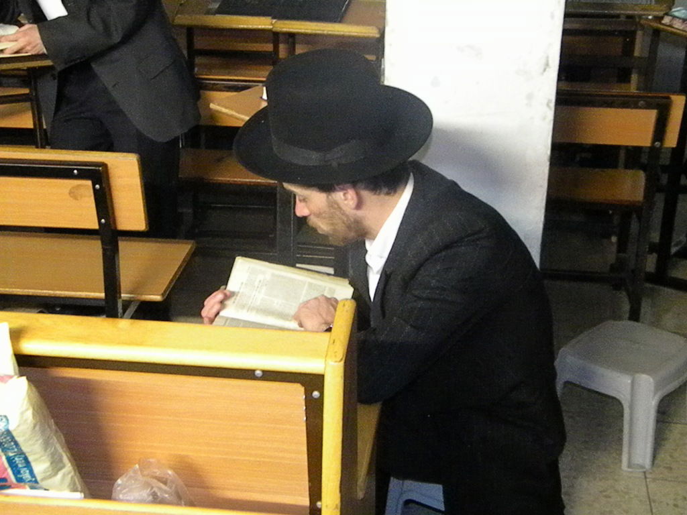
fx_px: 933
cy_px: 258
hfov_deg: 40.4
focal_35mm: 47
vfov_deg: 30.9
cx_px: 344
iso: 3200
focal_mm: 8.6
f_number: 3.9
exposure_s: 1/30
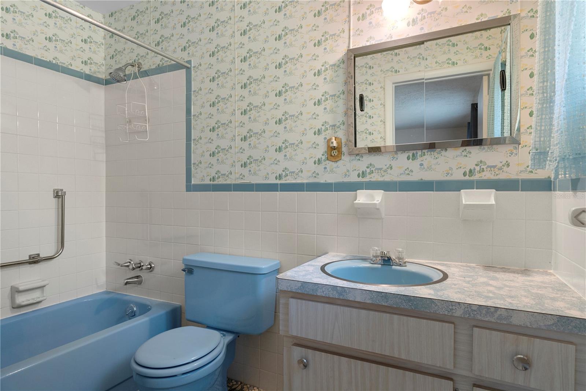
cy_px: 196
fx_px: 317
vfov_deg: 63.2
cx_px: 293
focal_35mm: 20
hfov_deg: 85.4
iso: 320
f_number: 8
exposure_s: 1/3
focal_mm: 13
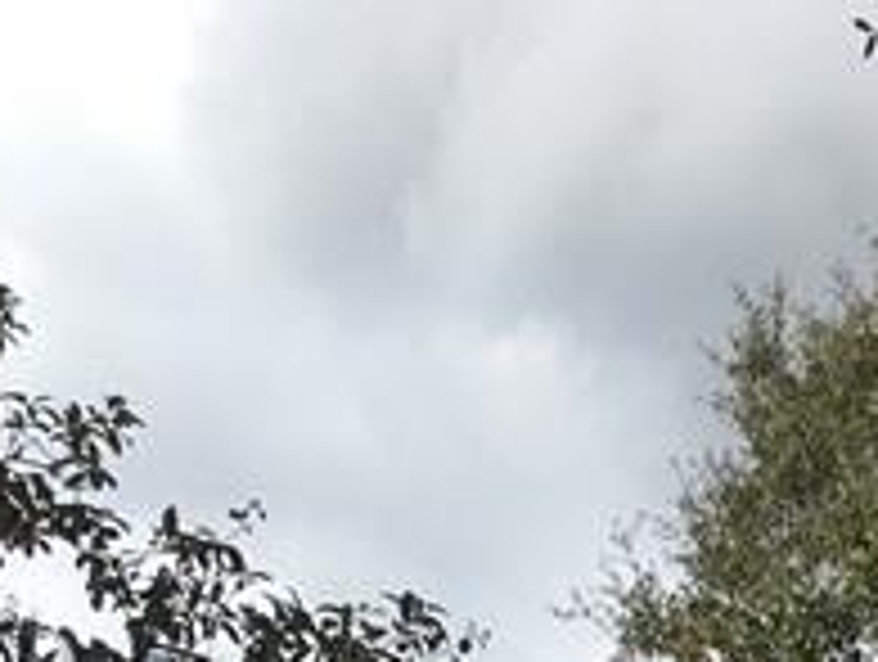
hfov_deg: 12.7
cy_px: 1657
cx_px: 1058
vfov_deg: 8.8
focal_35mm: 152
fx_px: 3862
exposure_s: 1/705
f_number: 2.2
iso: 25
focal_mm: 4.15
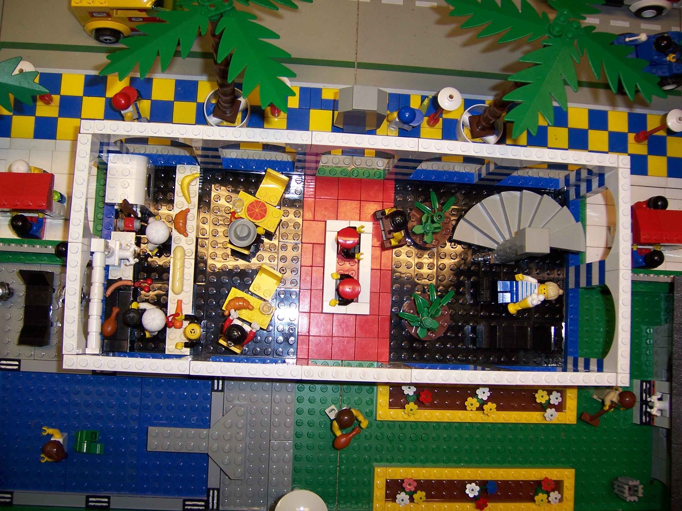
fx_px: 709
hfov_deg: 51.4
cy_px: 256
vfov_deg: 39.7
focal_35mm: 36
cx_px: 341
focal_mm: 6.2
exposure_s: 1/60
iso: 80
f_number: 2.8
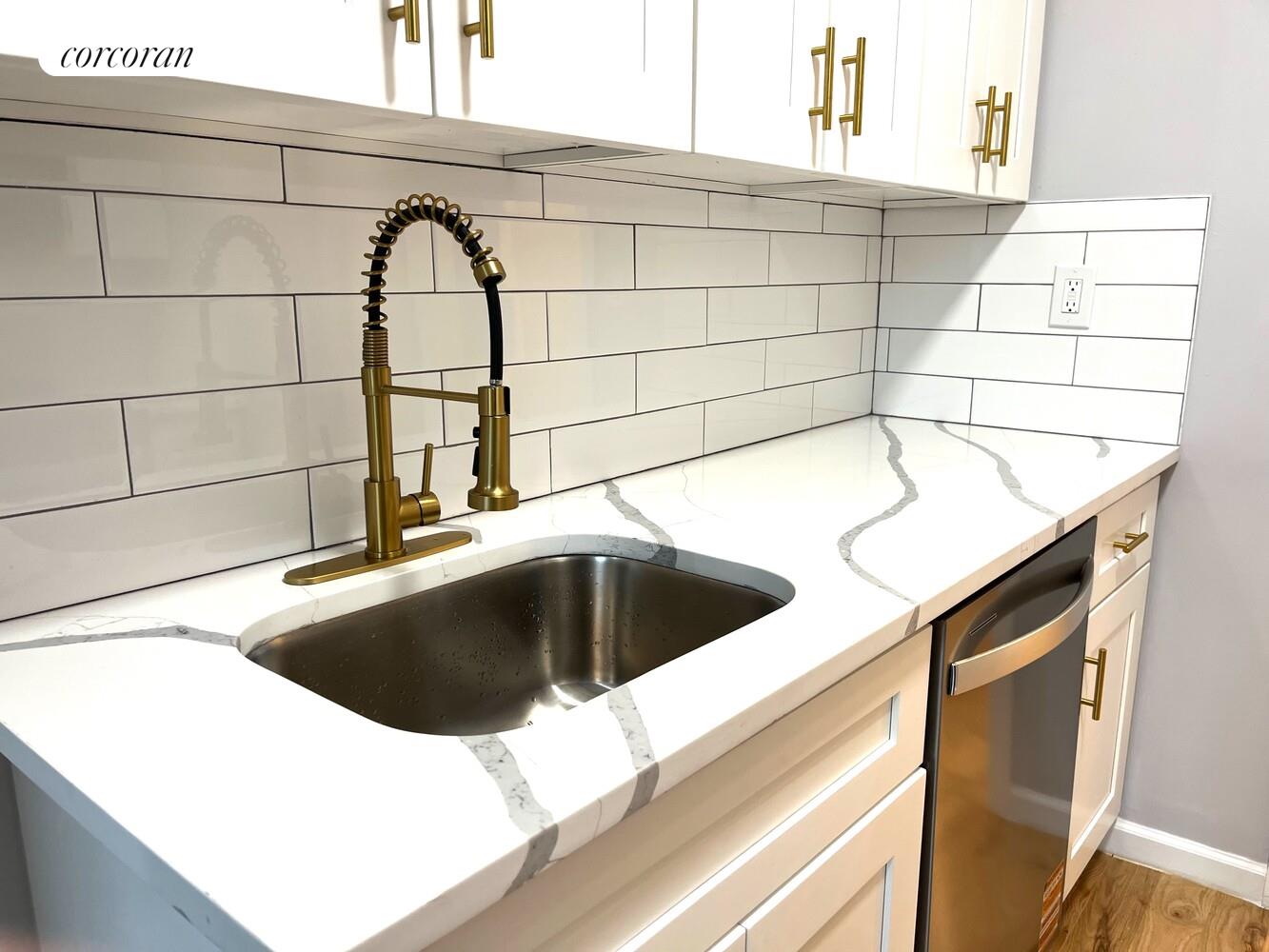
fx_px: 953
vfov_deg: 53.1
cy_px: 476
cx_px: 634
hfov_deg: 67.3
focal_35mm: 26
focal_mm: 5.1
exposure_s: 1/60
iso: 80
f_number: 1.6
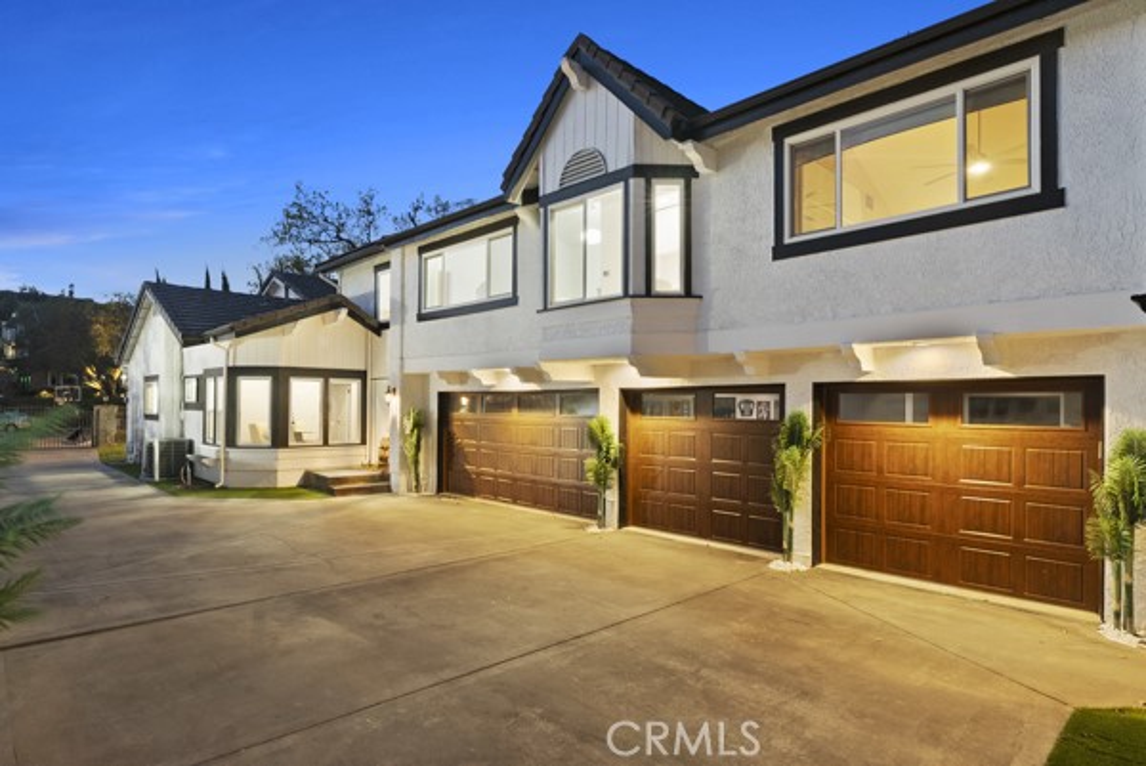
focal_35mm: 20
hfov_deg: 83.9
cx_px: 573
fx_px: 637
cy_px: 383
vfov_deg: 62.0
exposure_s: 1.5
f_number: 6.7
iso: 1600
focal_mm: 20
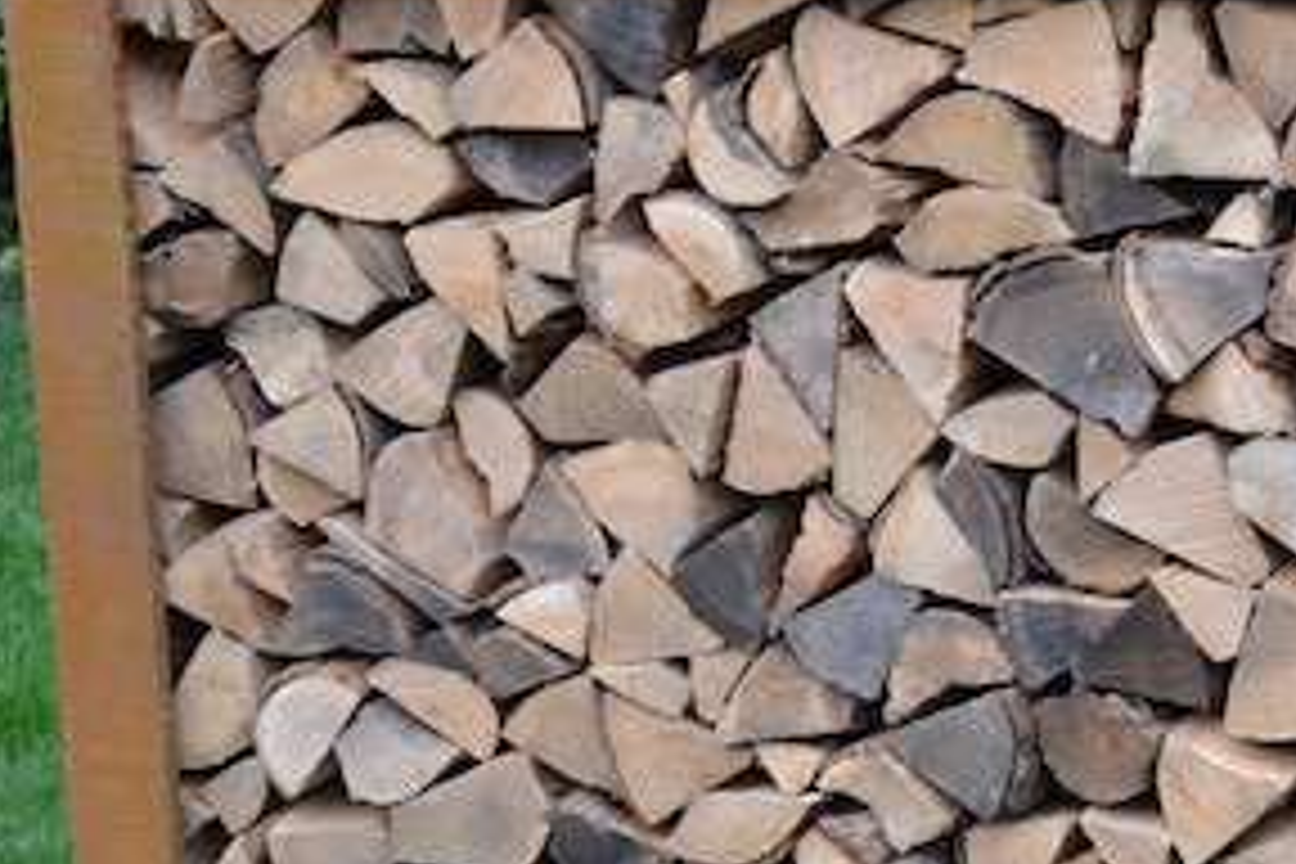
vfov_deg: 10.3
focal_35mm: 133
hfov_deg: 15.0
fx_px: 4788
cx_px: 1440
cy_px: 490
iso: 320
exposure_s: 1/125
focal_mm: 34
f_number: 5.6
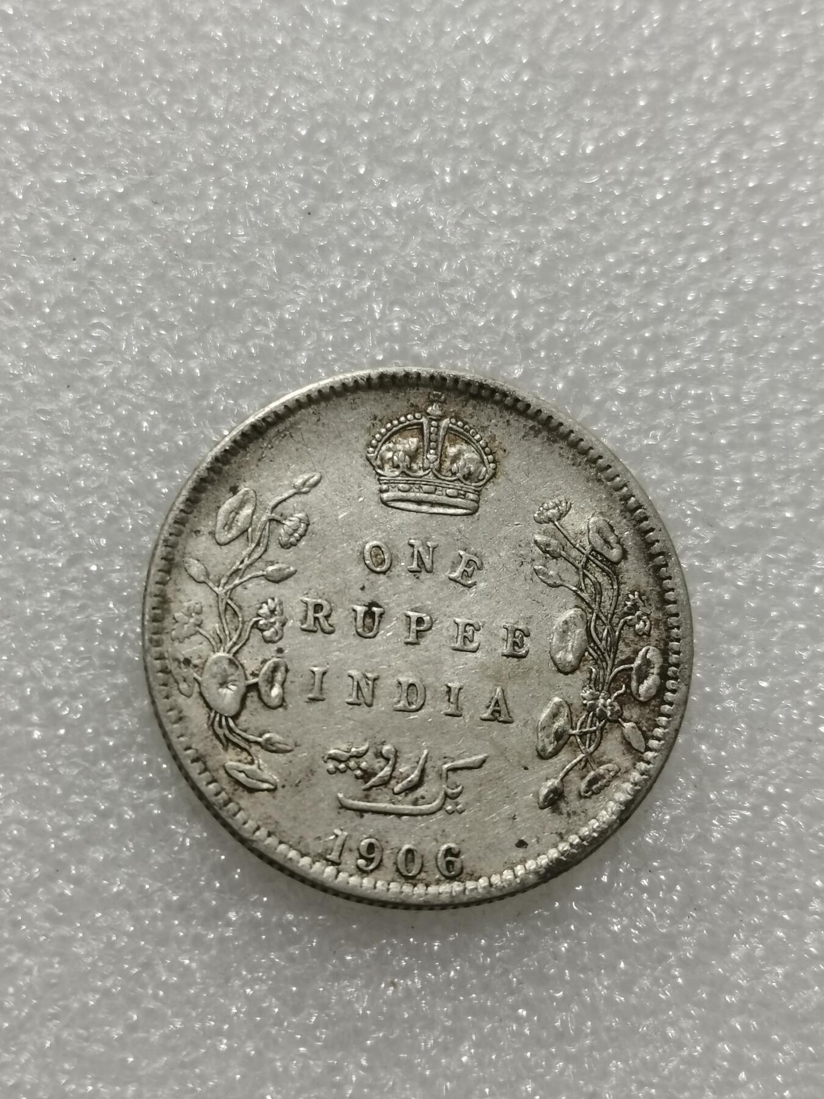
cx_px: 412
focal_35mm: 61
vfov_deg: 31.7
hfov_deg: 24.0
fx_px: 1936
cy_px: 550
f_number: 1.8
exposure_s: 1/90
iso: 64
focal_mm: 5.58
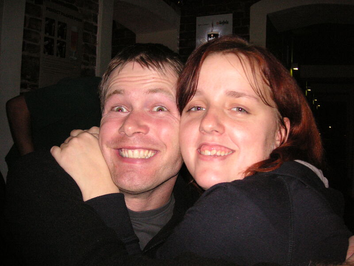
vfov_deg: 38.7
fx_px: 378
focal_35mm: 37
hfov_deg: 50.1
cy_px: 133
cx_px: 177
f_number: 2.8
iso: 160
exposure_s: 1/45
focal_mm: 6.1
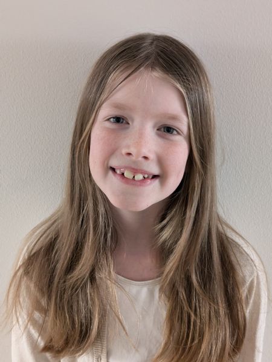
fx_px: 512
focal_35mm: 49
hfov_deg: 29.7
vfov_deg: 38.9
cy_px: 181
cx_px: 136
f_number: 1.68
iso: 841
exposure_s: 1/131
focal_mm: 6.9
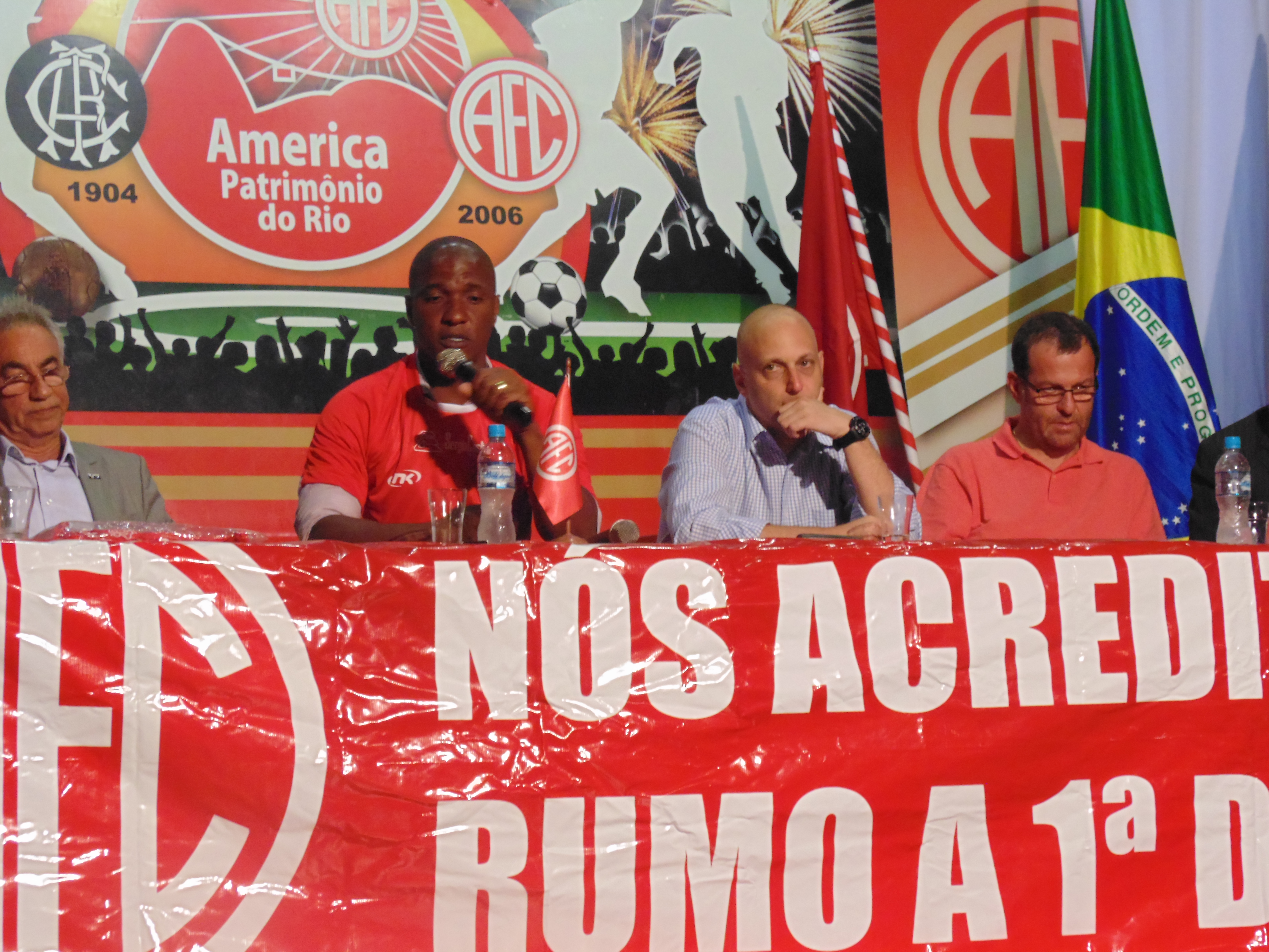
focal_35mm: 81
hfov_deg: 24.1
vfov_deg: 18.2
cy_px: 476
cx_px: 634
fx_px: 2969
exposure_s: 1/13
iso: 400
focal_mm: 14.6
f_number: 4.2
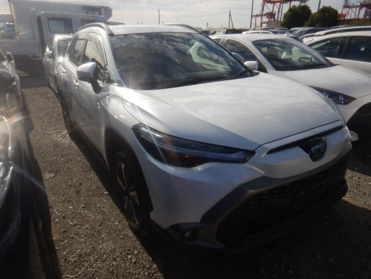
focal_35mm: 24
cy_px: 140
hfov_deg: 71.6
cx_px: 186
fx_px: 257
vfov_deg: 56.8
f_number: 2.8
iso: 125
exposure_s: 1/800
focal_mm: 4.3
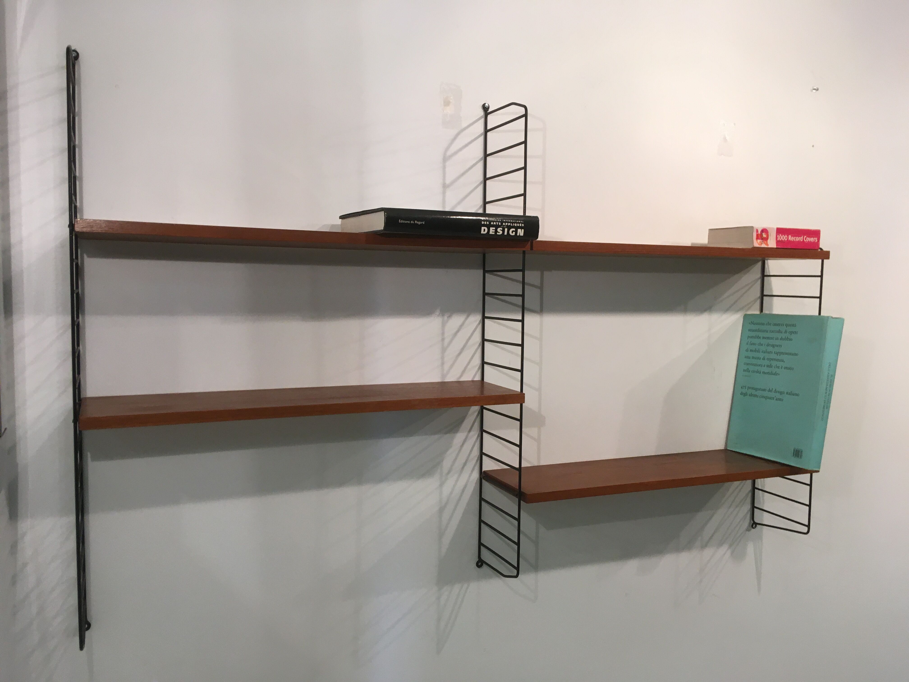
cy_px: 341
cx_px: 454
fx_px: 762
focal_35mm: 29
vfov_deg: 48.2
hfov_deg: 61.7
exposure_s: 1/33
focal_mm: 4.15
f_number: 2.2
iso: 50
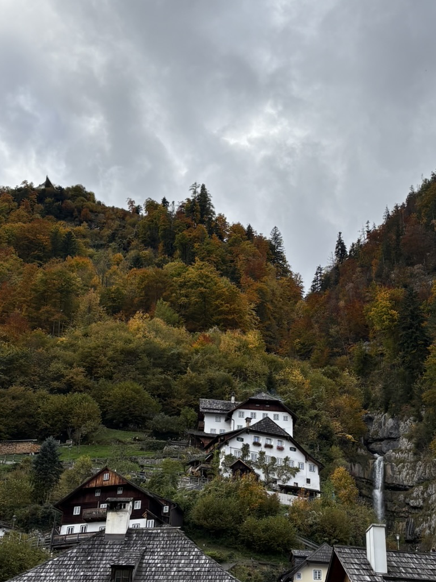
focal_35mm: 52
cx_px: 276
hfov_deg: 27.9
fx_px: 873
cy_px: 343
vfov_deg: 36.7
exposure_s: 1/2985
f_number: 1.6
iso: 50
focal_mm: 5.96
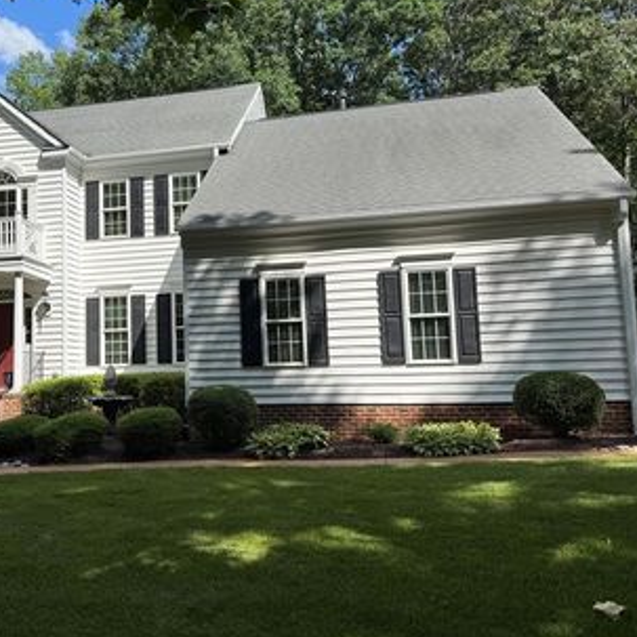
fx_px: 729
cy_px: 295
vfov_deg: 47.2
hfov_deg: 45.9
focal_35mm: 35
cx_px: 177
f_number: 1.78
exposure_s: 1/3096
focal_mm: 6.76
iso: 80
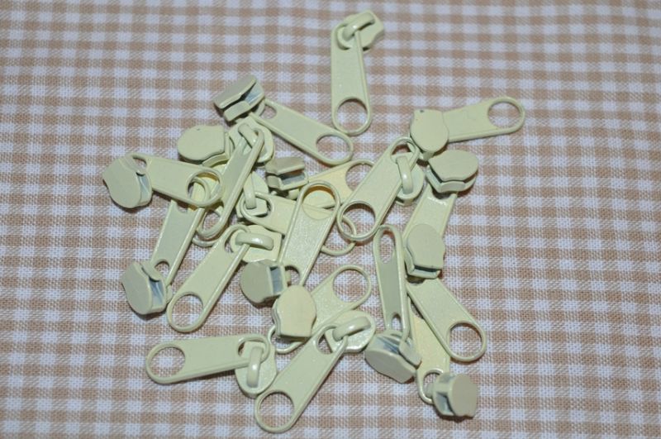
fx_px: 1320
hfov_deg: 28.1
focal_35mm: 72
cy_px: 220
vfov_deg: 18.9
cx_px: 330
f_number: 5.3
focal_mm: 48
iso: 200
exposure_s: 1/60
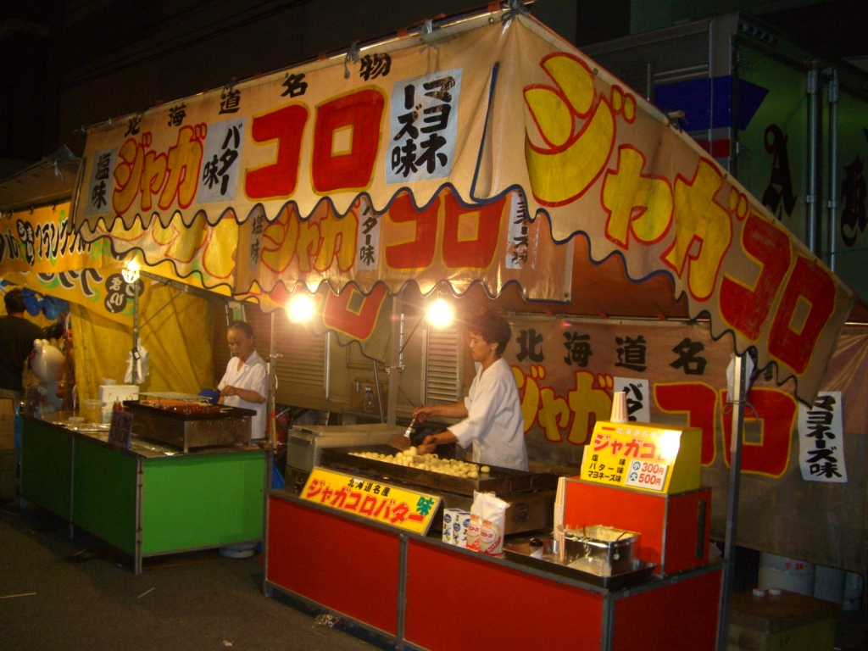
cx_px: 434
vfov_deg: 37.7
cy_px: 326
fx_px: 953
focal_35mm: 38
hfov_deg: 49.0
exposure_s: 1/40
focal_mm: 7.9
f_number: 2.8
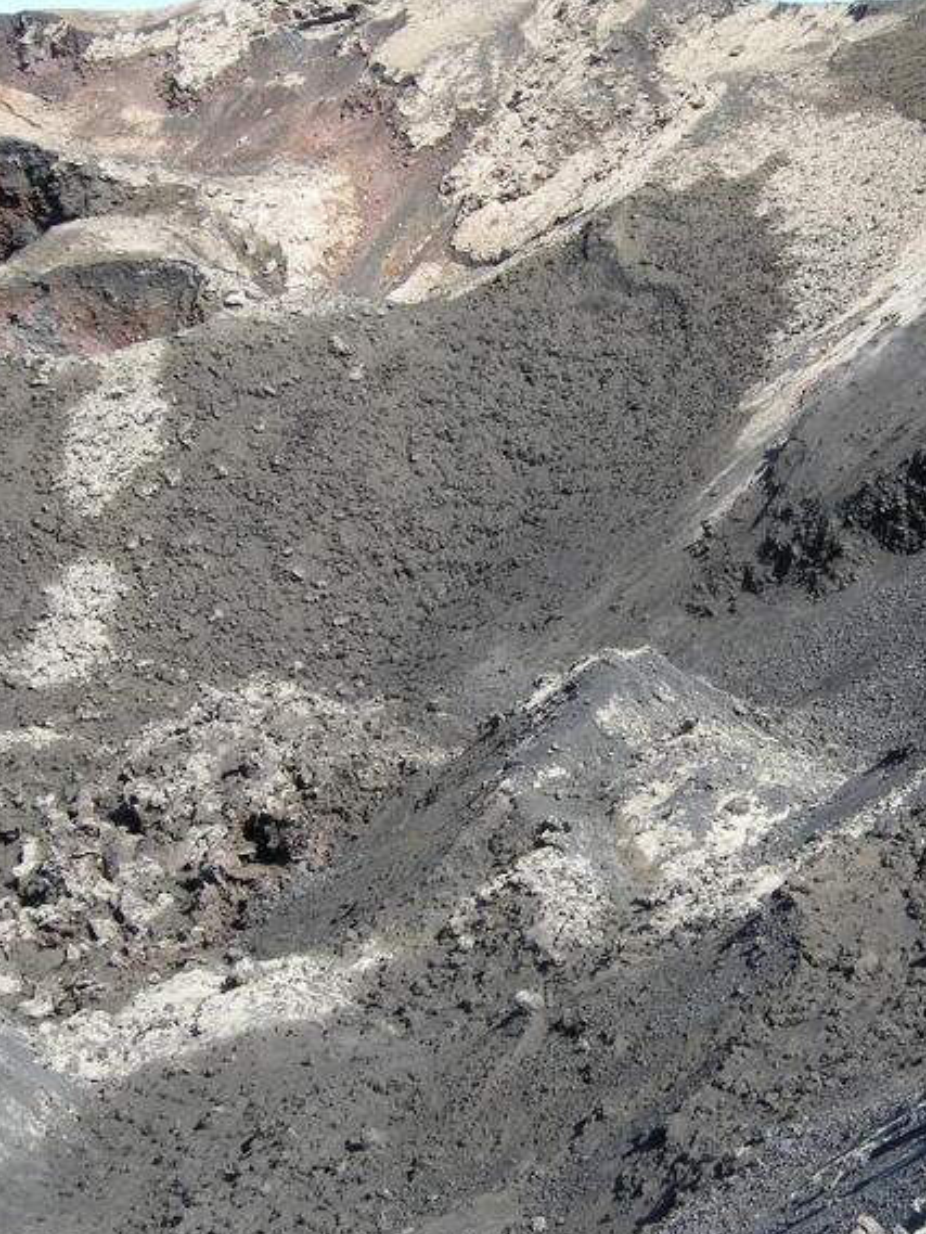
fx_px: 2246
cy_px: 657
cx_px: 685
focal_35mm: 63
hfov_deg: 23.1
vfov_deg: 30.7
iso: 100
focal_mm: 7.5
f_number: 4.8
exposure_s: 1/193
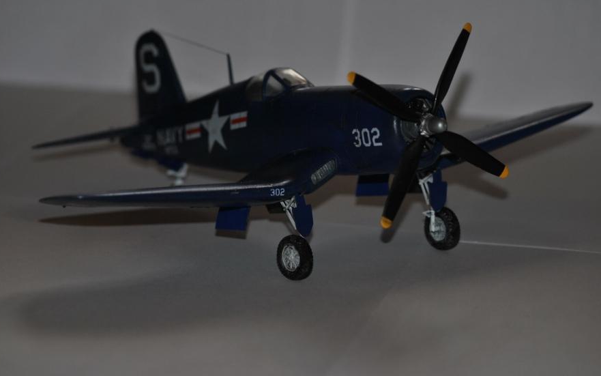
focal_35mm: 160
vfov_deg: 8.2
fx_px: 2621
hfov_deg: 13.1
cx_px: 306
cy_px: 162
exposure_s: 1/125
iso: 100
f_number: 4.8
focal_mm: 90
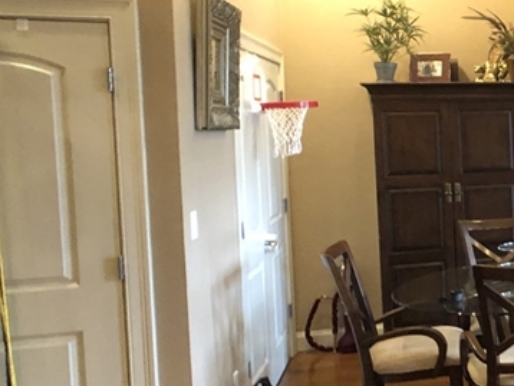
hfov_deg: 21.2
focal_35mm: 80
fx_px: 1189
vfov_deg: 18.4
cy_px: 168
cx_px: 734
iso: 80
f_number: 1.8
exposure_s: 1/7
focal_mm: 4
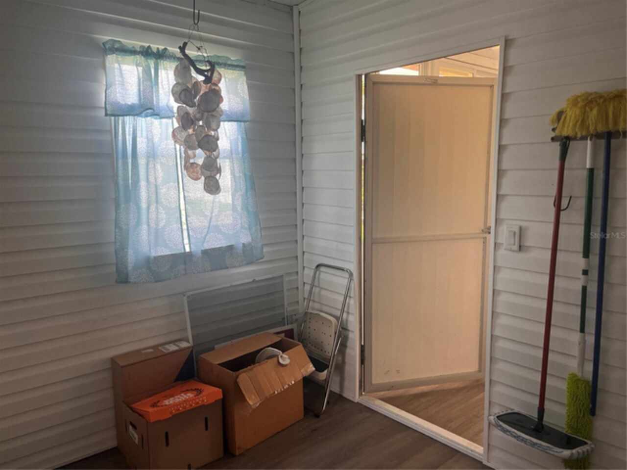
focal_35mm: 26
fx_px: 471
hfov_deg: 67.3
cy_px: 235
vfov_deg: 53.1
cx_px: 314
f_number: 1.6
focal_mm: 5.1
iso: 125
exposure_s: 1/104
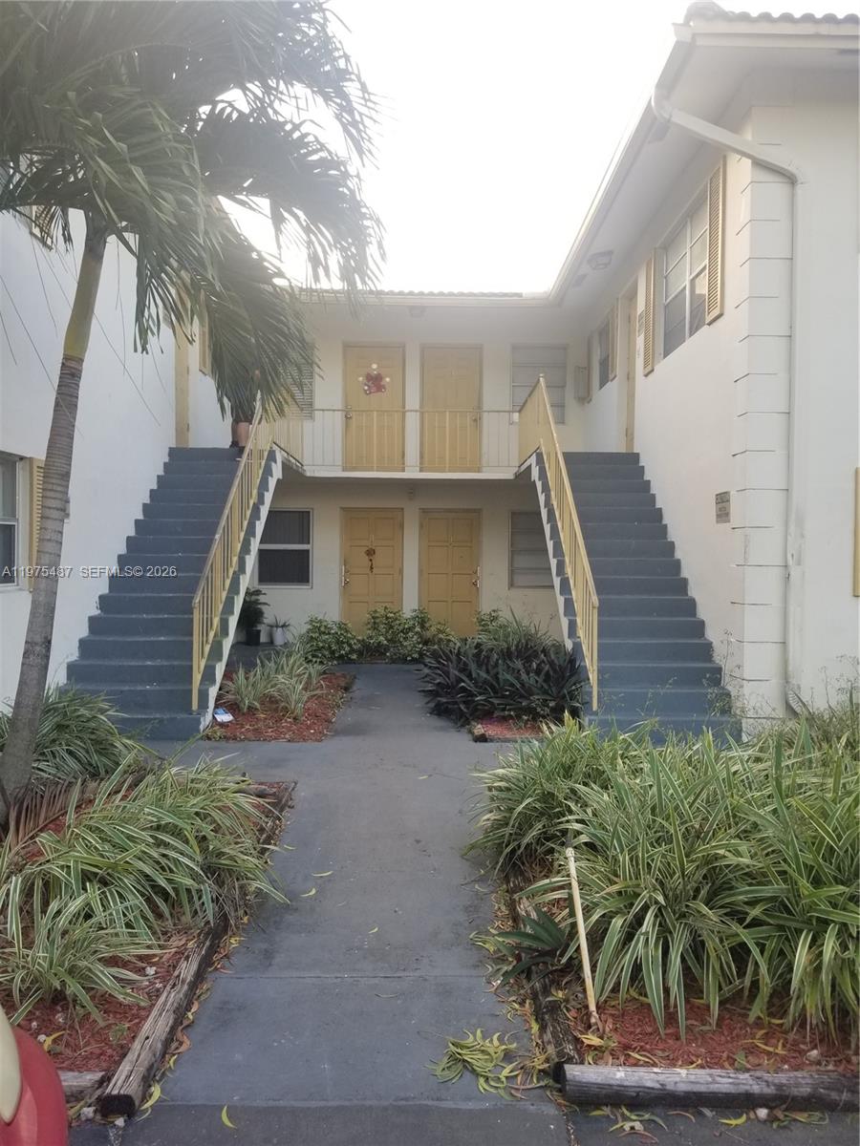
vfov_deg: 67.3
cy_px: 573
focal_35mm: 26
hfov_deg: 53.1
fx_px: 861
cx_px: 430
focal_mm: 4.25
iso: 50
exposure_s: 1/201
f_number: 1.7
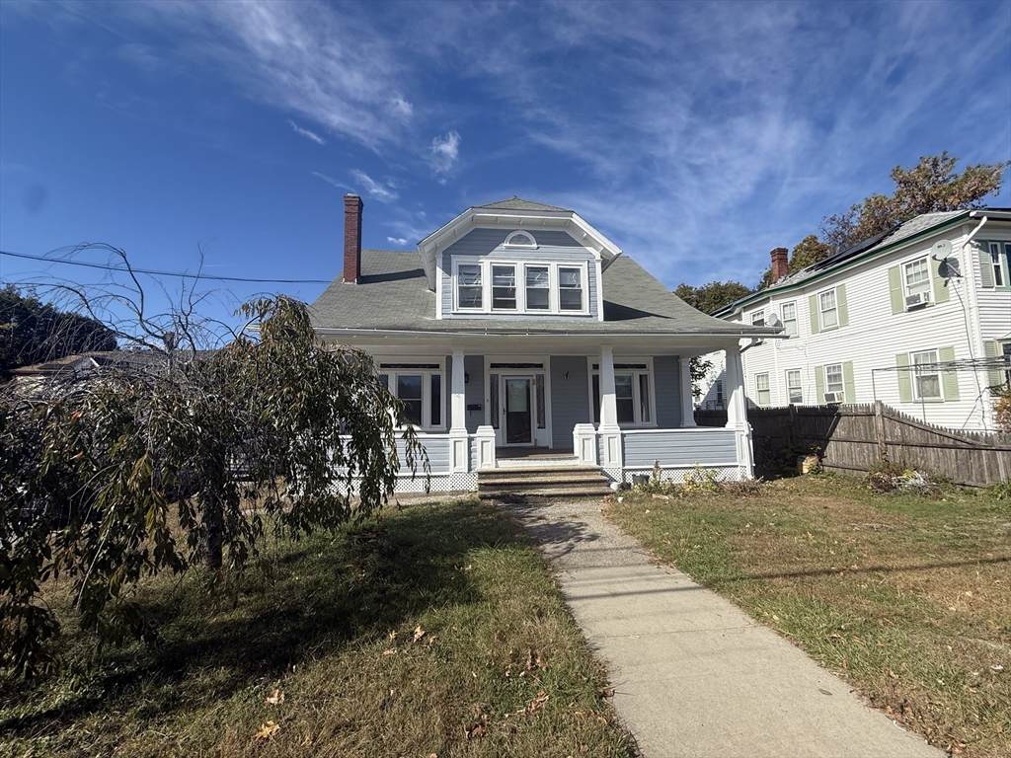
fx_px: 409
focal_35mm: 14
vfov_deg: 85.7
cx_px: 506
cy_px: 379
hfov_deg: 102.1
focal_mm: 2.22
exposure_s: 1/2092
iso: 50
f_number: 2.2
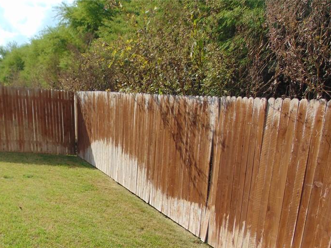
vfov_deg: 37.8
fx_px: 354
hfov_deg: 48.5
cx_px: 89
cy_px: 183
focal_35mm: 37
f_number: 7.7
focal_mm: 4.5
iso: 80
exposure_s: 1/200
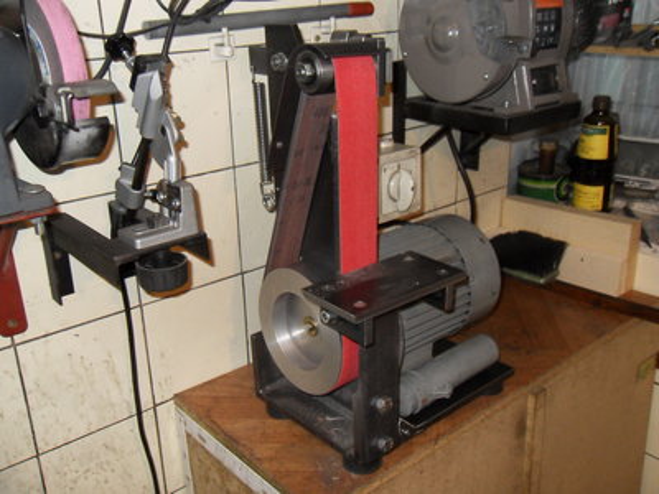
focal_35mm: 35
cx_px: 330
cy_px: 247
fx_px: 666
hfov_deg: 52.6
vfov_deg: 40.7
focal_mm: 6.3
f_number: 3.5
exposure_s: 1/45
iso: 400
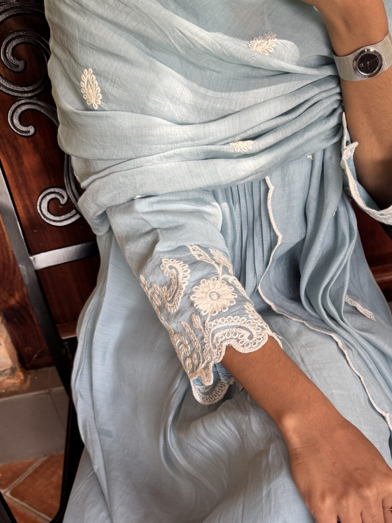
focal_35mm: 42
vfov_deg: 43.5
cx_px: 298
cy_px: 388
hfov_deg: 33.6
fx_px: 634
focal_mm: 6.76
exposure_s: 1/121
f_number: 1.78
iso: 100
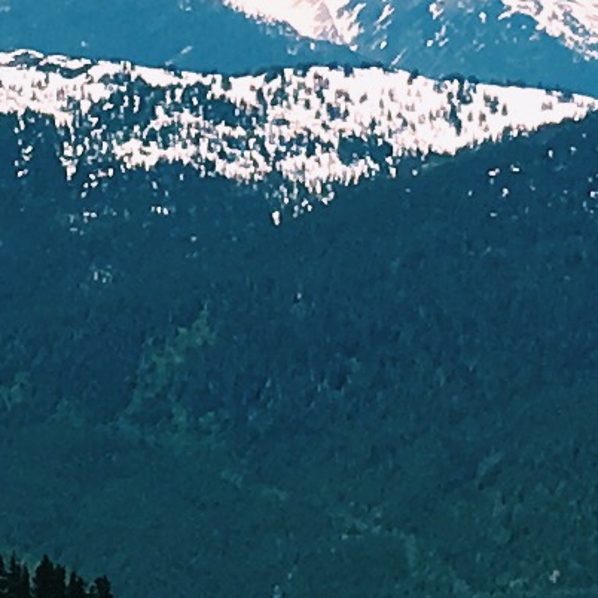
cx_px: 196
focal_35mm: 257
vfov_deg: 6.8
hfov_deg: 6.8
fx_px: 5023
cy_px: -83
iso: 25
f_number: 2.2
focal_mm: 4.15
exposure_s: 1/3205
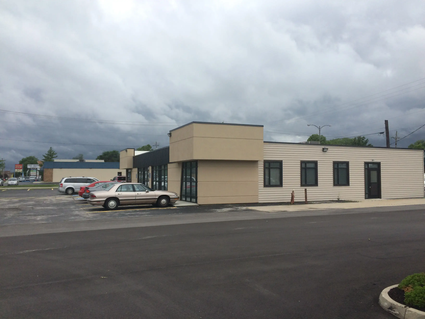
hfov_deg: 61.7
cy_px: 160
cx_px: 212
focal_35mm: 29
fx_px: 356
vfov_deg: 48.2
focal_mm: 4.15
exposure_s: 1/1208
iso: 32
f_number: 2.2
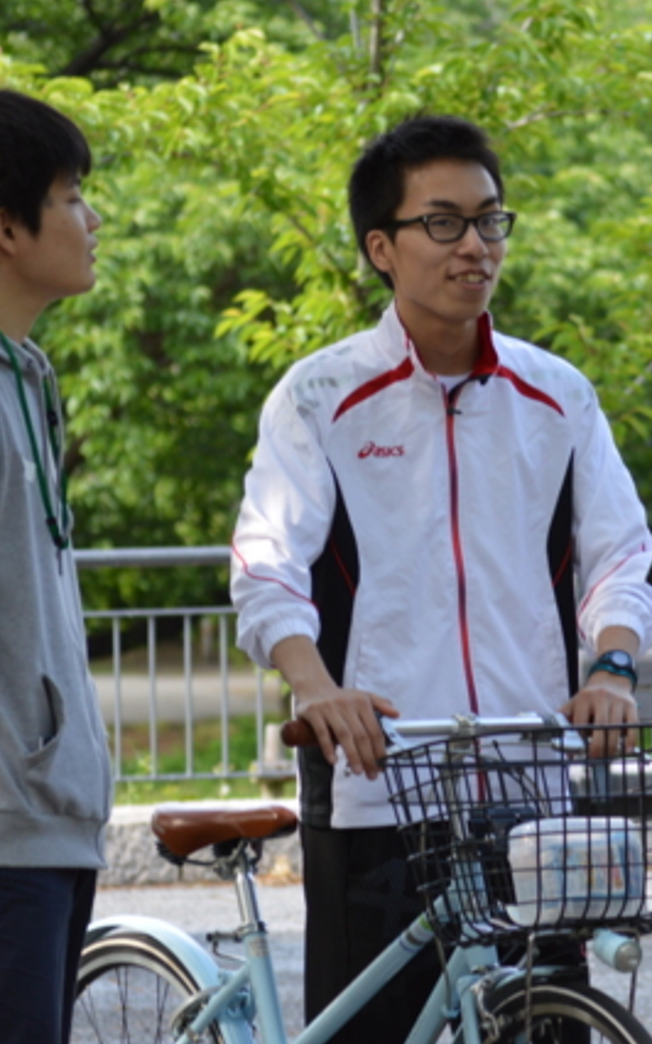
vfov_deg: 8.1
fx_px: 7340
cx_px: 556
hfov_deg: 5.1
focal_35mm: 258
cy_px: 507
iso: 400
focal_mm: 90
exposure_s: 1/400
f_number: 5
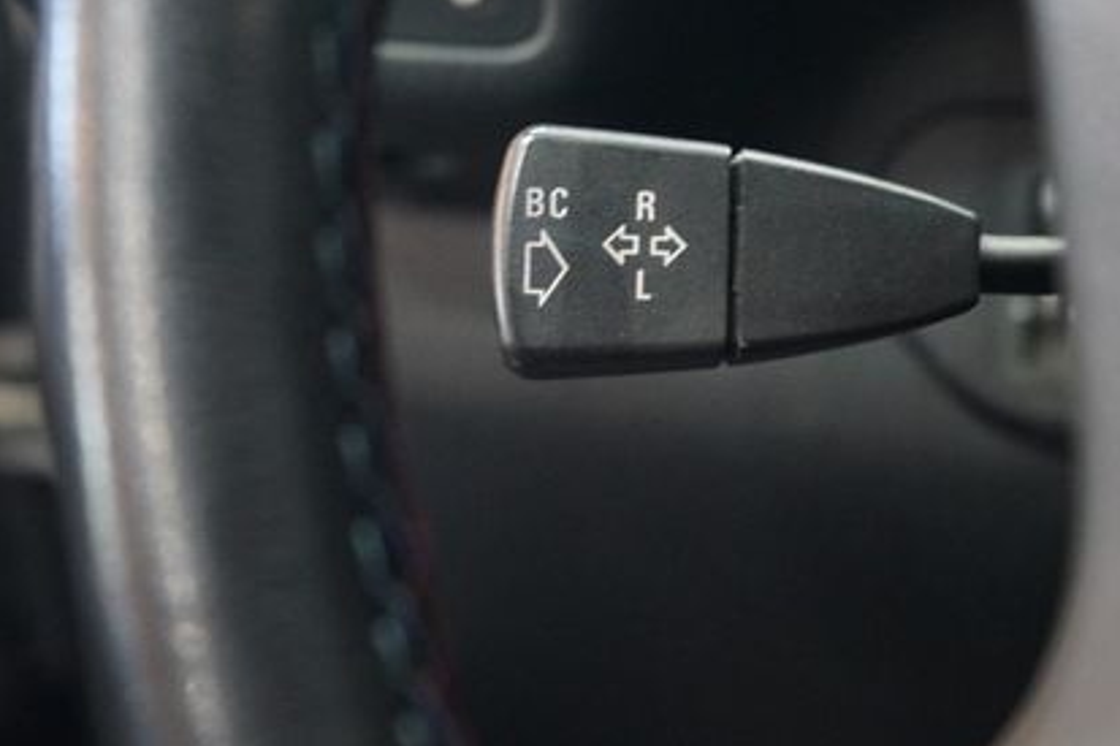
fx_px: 1928
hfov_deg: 32.3
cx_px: 689
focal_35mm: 62
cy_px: 263
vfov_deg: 21.8
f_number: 4
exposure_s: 1/30
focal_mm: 40
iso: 10000
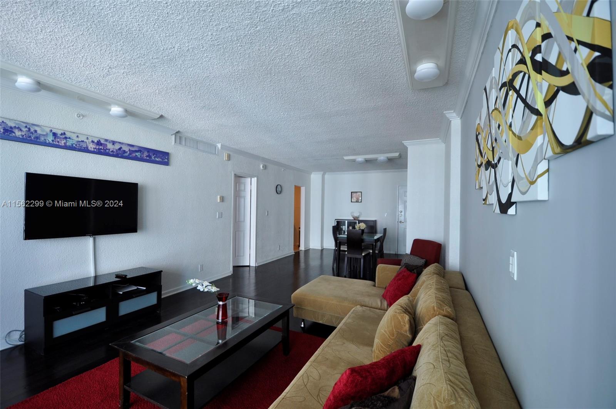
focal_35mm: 15
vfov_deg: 77.2
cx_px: 308
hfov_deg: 100.5
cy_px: 204
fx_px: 256
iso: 400
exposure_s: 1/80
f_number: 4.5
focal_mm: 10
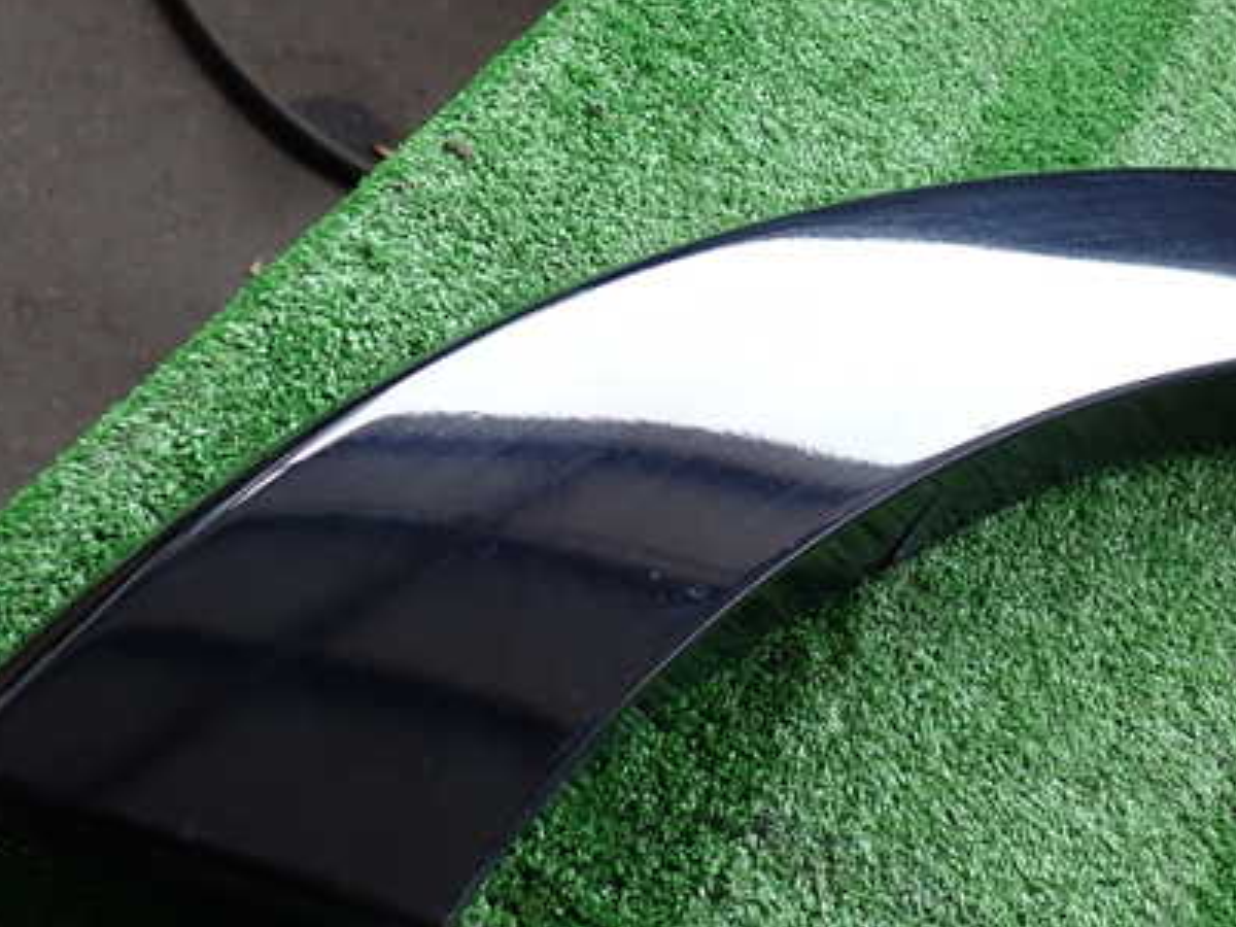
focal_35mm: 48
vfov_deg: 30.2
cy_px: 414
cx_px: 757
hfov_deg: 39.4
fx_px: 1714
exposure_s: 1/60
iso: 125
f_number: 2.4
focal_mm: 5.79
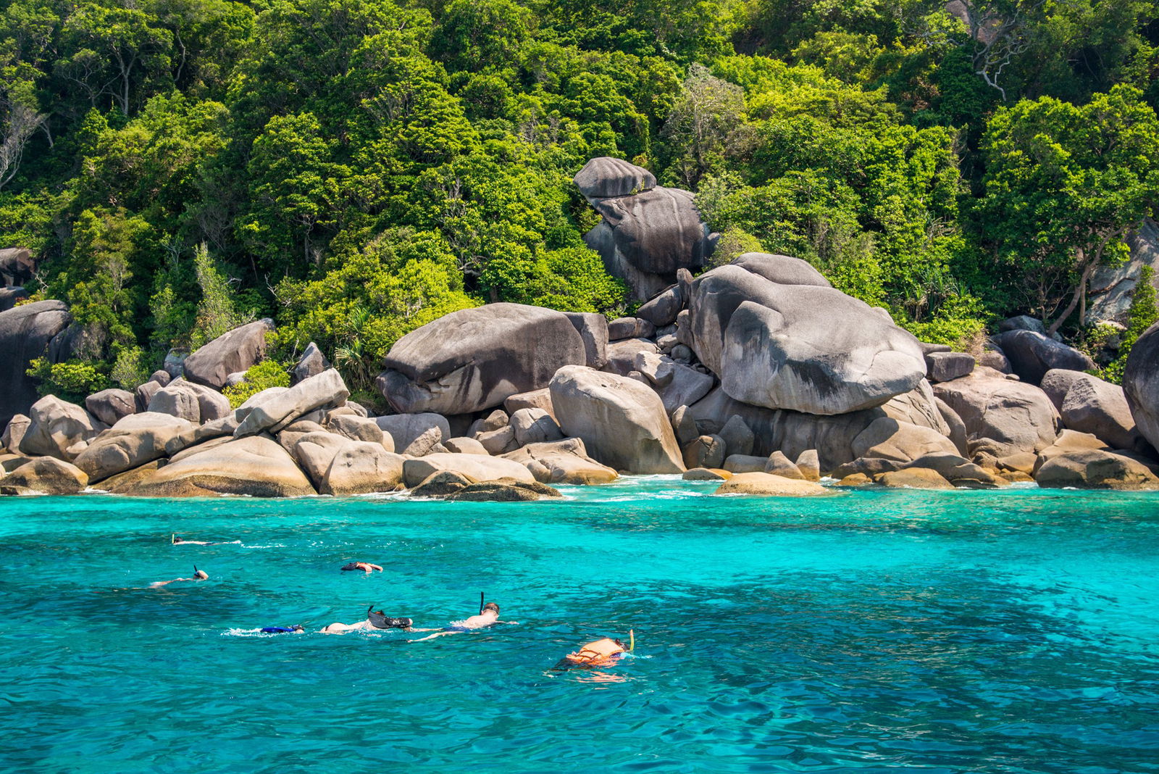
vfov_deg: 28.1
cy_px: 387
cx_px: 580
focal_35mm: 48
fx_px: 1546
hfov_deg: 41.1
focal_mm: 48
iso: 200
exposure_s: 1/320
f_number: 6.3
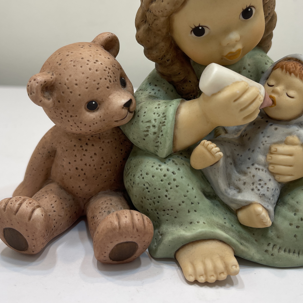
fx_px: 416
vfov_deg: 39.5
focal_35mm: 42
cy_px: 96
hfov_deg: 40.0
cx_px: 167
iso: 32
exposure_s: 1/202
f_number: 1.6
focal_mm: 5.1
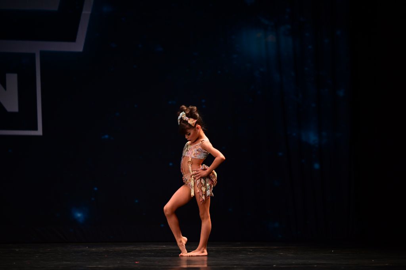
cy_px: 135
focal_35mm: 160
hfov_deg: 12.8
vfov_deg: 8.6
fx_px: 1805
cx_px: 203
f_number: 2.8
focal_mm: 160
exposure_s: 1/800
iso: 1250
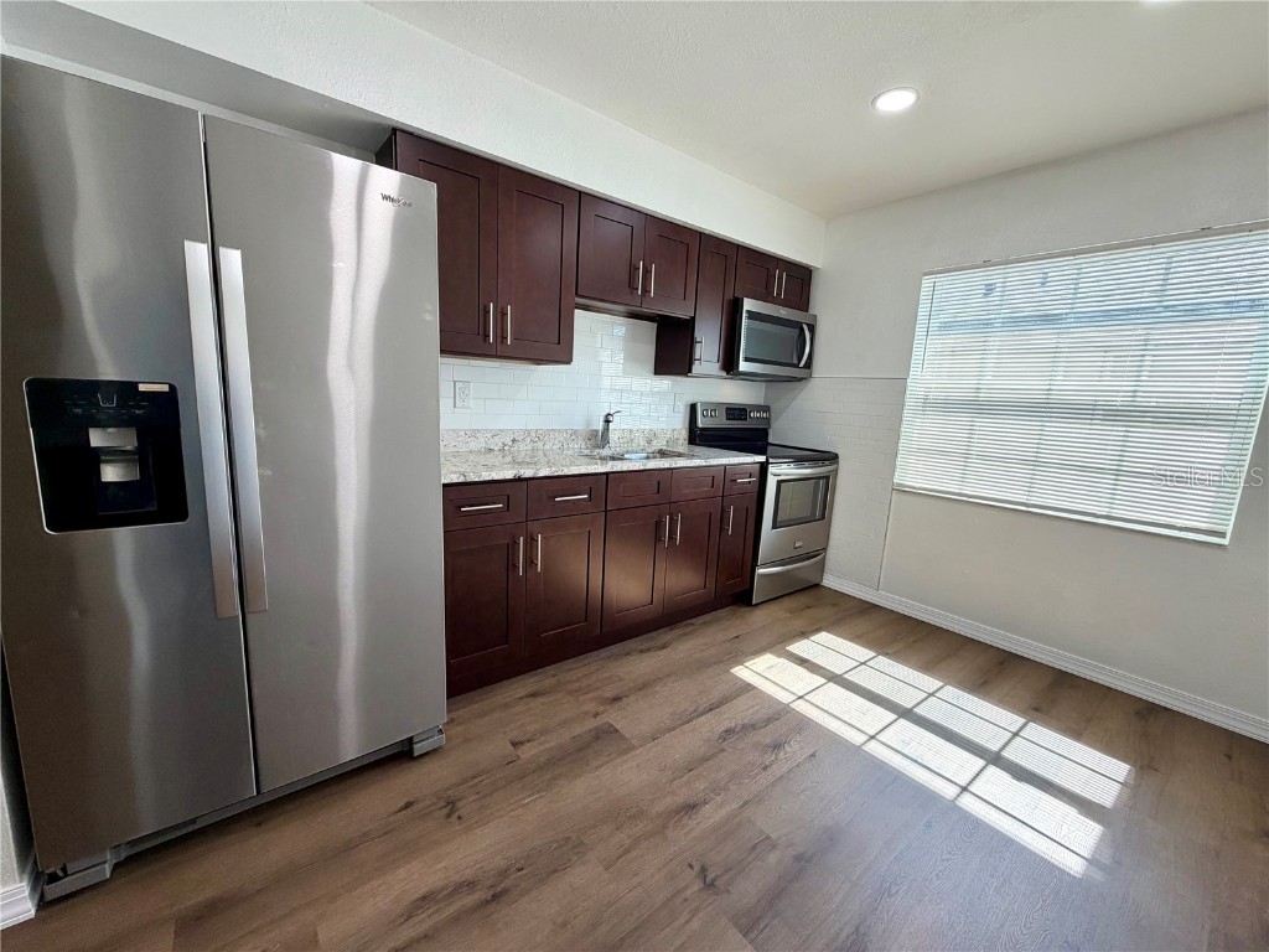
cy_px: 476
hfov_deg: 102.1
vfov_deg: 85.7
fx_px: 513
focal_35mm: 14
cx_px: 634
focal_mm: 2.22
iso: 100
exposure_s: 1/120
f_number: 2.2
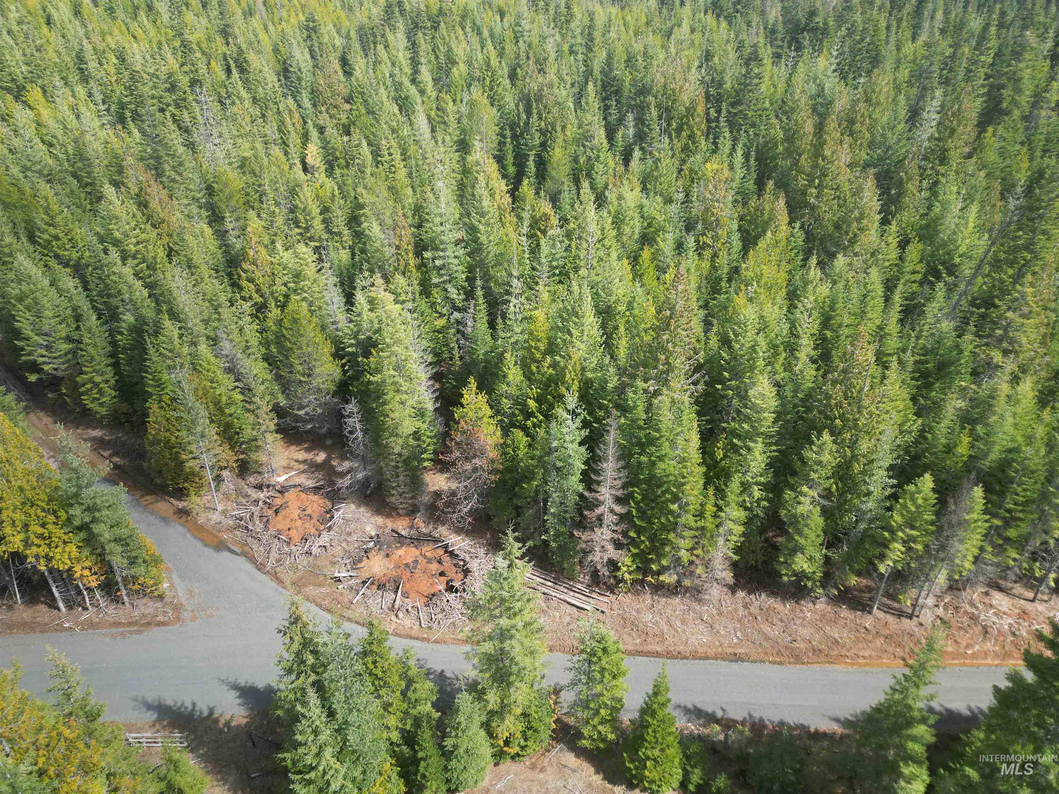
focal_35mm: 24
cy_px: 397
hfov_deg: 71.6
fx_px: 734
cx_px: 530
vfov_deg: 56.8
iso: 100
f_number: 1.7
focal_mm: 6.72
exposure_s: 1/800
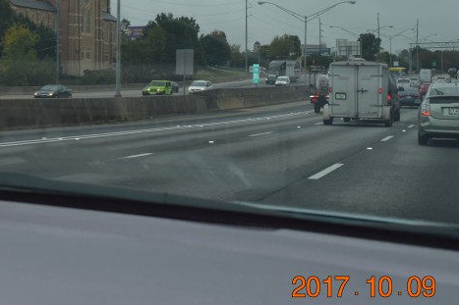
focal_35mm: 79
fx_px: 1007
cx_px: 28
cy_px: 3
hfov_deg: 24.8
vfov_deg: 16.9
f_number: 6.3
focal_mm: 24
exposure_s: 1/200
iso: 100
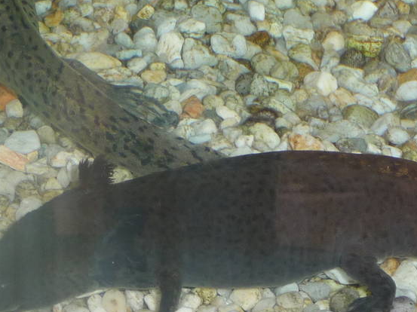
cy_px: 195
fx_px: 1673
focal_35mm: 139
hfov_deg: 14.2
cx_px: 239
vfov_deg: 10.7
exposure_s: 1/30
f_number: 4.2
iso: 100
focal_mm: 8
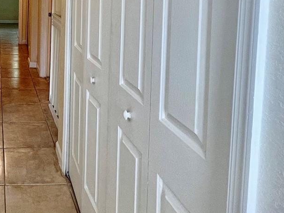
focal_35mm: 34
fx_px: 279
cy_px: -8
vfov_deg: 36.7
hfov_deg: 46.5
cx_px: 9
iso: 80
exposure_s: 1/120
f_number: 1.8
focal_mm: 1.57
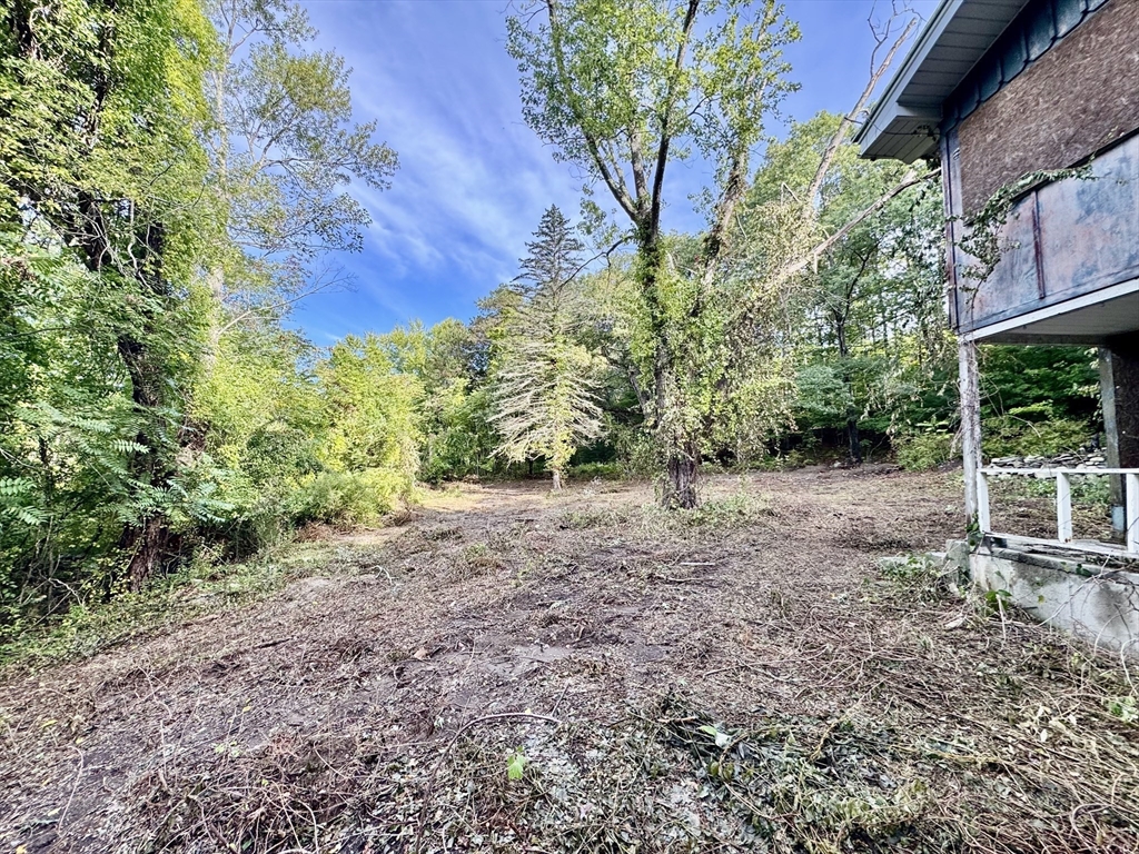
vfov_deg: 85.7
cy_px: 427
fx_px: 461
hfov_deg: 102.1
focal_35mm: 14
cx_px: 570
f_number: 2.2
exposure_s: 1/218
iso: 40
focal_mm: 2.22
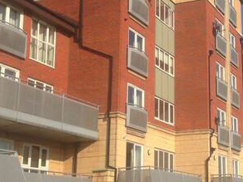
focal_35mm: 79
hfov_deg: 24.1
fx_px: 555
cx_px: 210
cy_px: 84
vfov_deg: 18.7
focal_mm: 4.12
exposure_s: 1/2584
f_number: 2.4
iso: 50
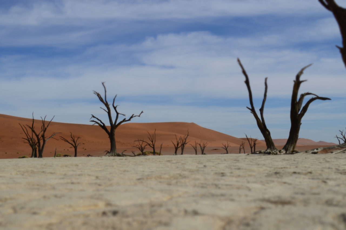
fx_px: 460
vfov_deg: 28.0
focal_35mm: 48
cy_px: 115
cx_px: 173
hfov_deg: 41.2
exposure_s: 1/250
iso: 100
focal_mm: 32
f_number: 13
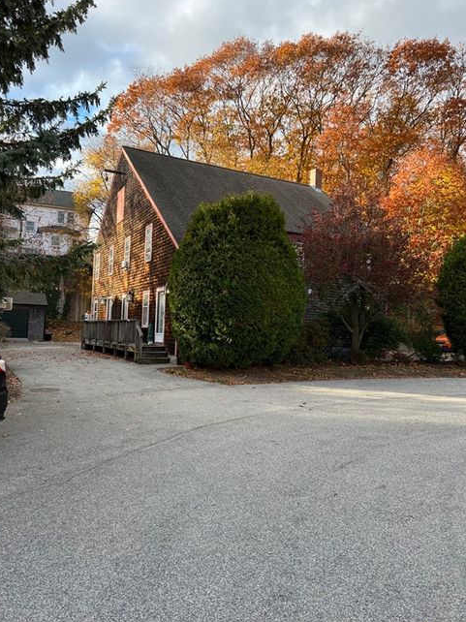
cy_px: 305
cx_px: 229
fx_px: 485
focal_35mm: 27
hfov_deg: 51.3
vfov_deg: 65.3
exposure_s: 1/601
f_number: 1.5
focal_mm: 5.7
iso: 50
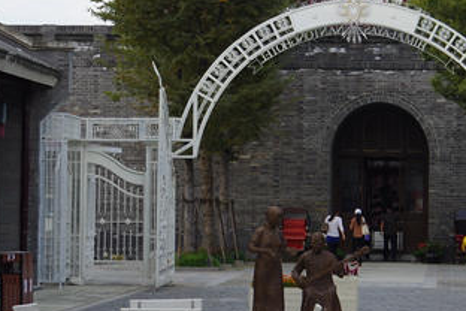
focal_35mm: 173
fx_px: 2239
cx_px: 345
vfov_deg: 7.9
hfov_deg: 11.9
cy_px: 146
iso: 100
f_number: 5
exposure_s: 1/125
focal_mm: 36
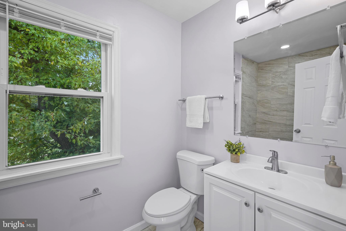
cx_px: 173
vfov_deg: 73.7
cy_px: 116
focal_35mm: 16
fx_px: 154
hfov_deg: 96.7
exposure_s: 1/30
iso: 200
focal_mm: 16
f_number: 4
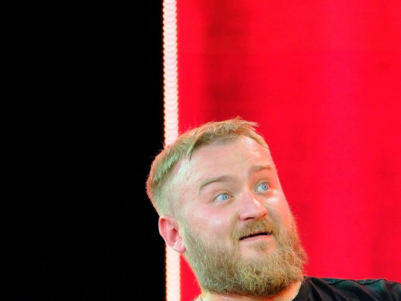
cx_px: 278
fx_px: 9271
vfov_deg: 1.9
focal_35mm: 800
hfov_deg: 2.5
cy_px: 499
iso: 1000
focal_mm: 140
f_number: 2.8
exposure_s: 1/150
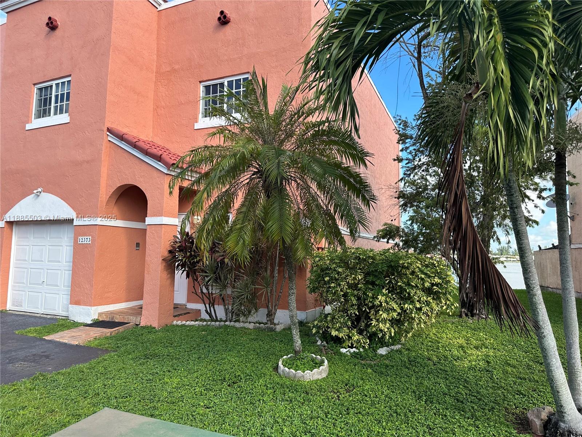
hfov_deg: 71.6
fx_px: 404
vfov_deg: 56.8
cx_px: 291
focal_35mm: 24
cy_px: 218
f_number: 1.78
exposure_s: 1/1212
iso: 80
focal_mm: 6.86
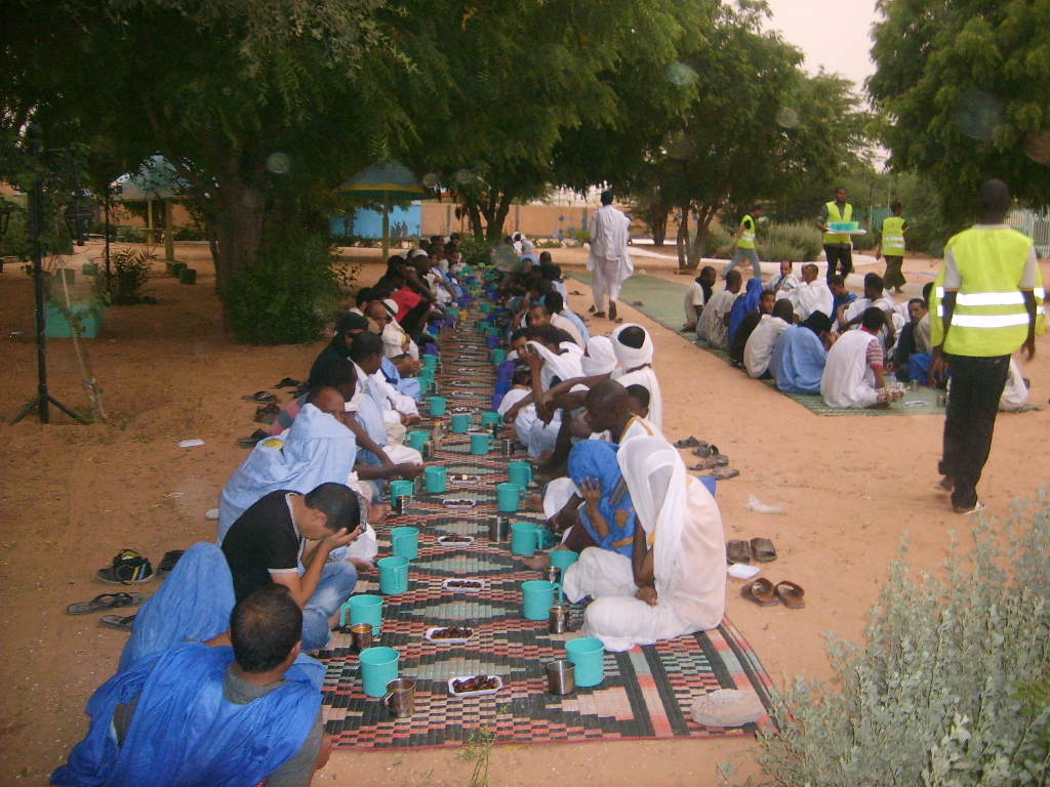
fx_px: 1062
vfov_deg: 40.7
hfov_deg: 52.6
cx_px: 525
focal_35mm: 35
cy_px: 394
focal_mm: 5.8
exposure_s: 1/30
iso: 277
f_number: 2.8
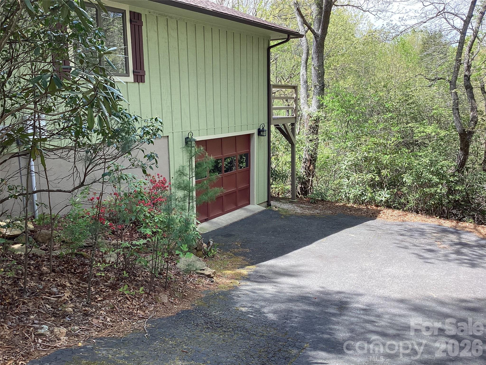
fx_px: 435
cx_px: 243
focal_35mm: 31
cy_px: 182
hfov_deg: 58.4
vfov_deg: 45.4
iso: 25
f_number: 2.4
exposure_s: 1/169
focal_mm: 3.3
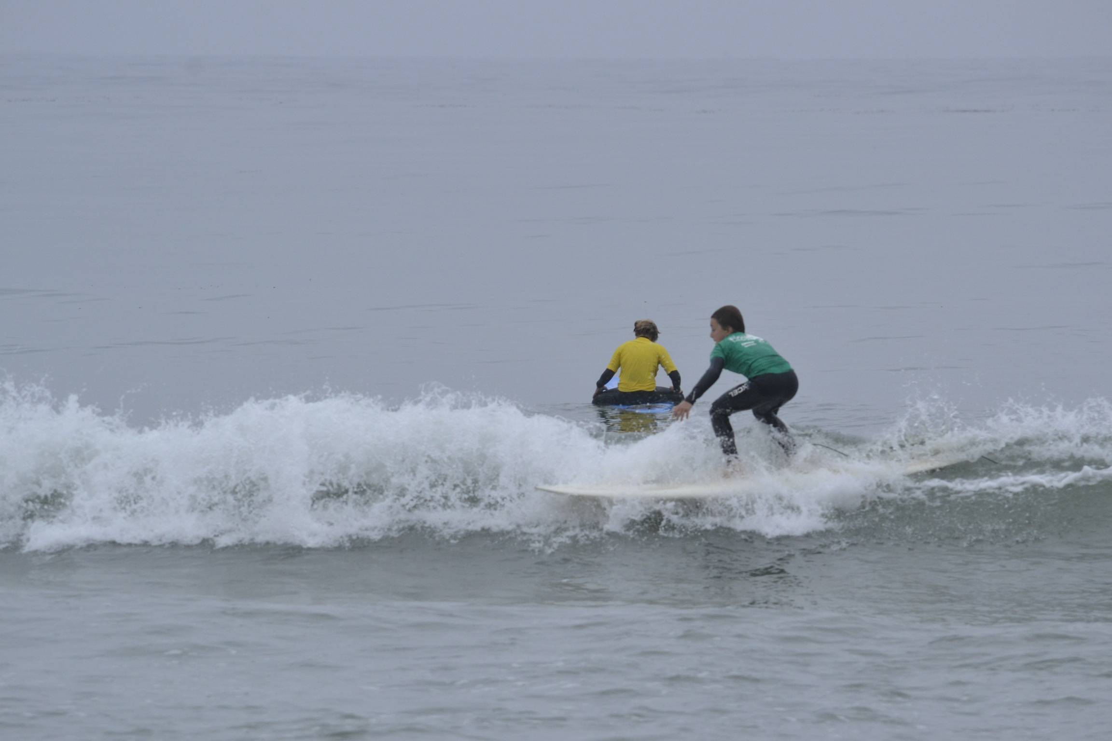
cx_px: 556
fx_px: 13899
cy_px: 370
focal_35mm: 450
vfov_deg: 3.1
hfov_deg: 4.6
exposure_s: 1/800
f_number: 9
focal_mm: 300
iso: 800
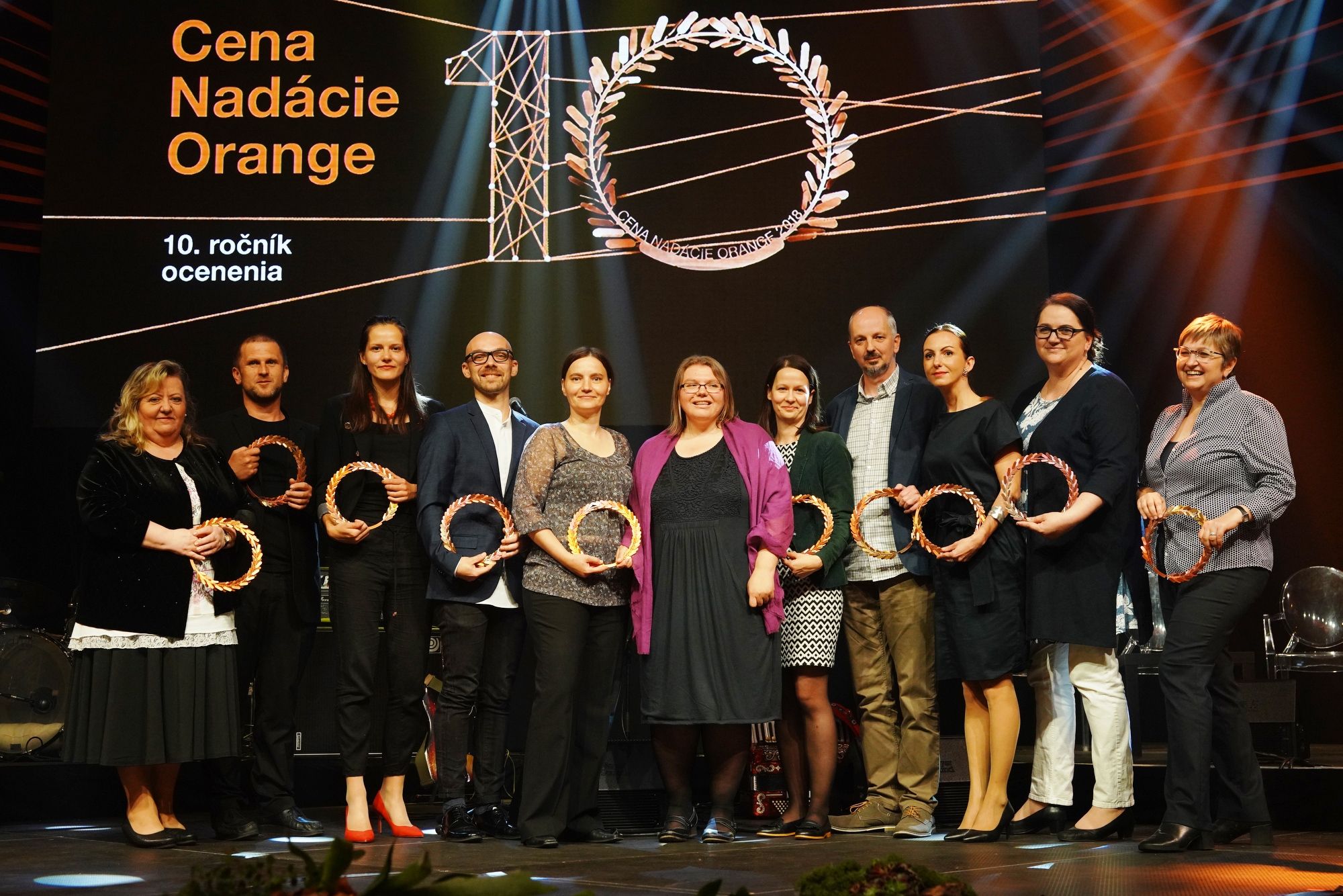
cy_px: 448
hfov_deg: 39.6
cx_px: 672
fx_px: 1865
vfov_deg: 27.0
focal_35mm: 50
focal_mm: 50
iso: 2500
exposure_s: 1/350
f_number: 4.5
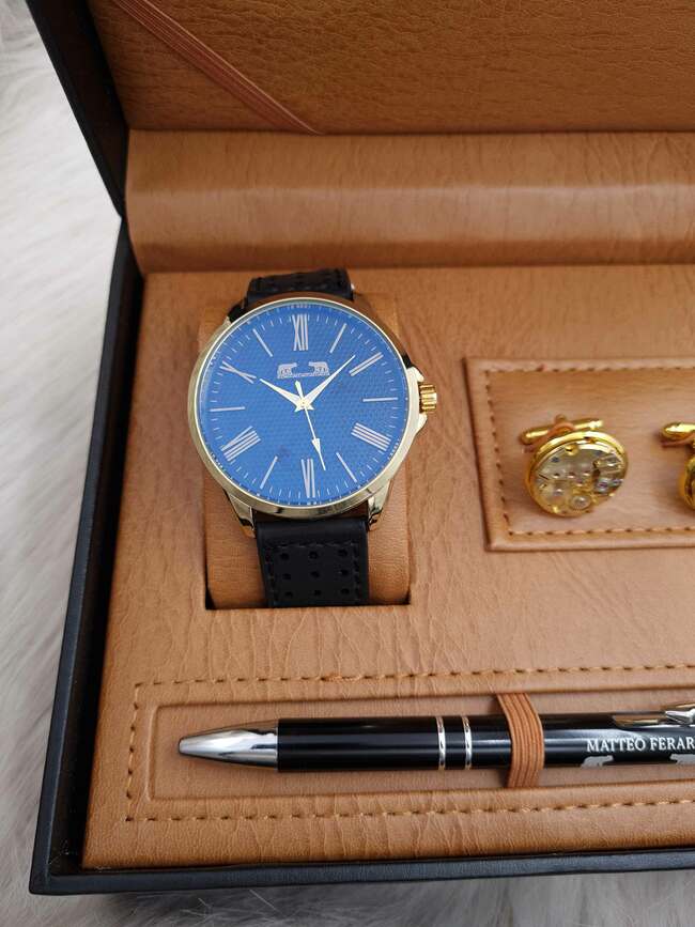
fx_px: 696
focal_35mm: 26
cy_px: 464
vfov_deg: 67.3
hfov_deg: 53.1
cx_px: 348
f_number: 1.8
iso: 50
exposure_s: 1/267
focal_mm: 5.4
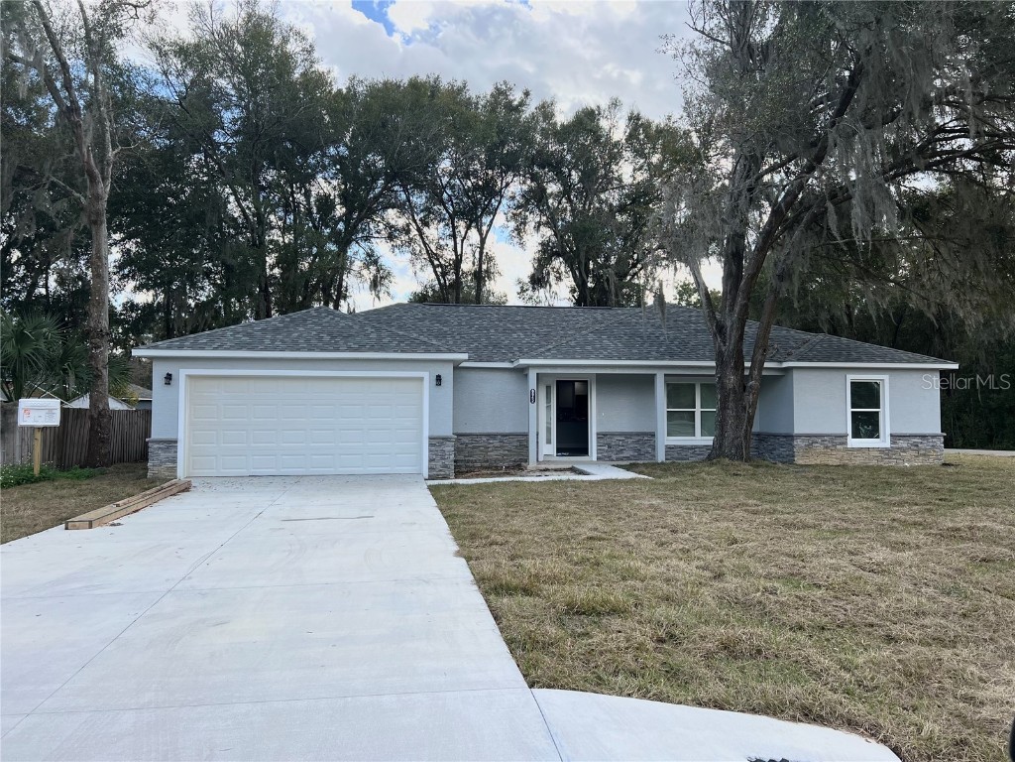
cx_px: 508
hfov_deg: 67.3
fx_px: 762
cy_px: 381
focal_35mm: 26
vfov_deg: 53.1
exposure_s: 1/1266
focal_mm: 5.7
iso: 50
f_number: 1.5
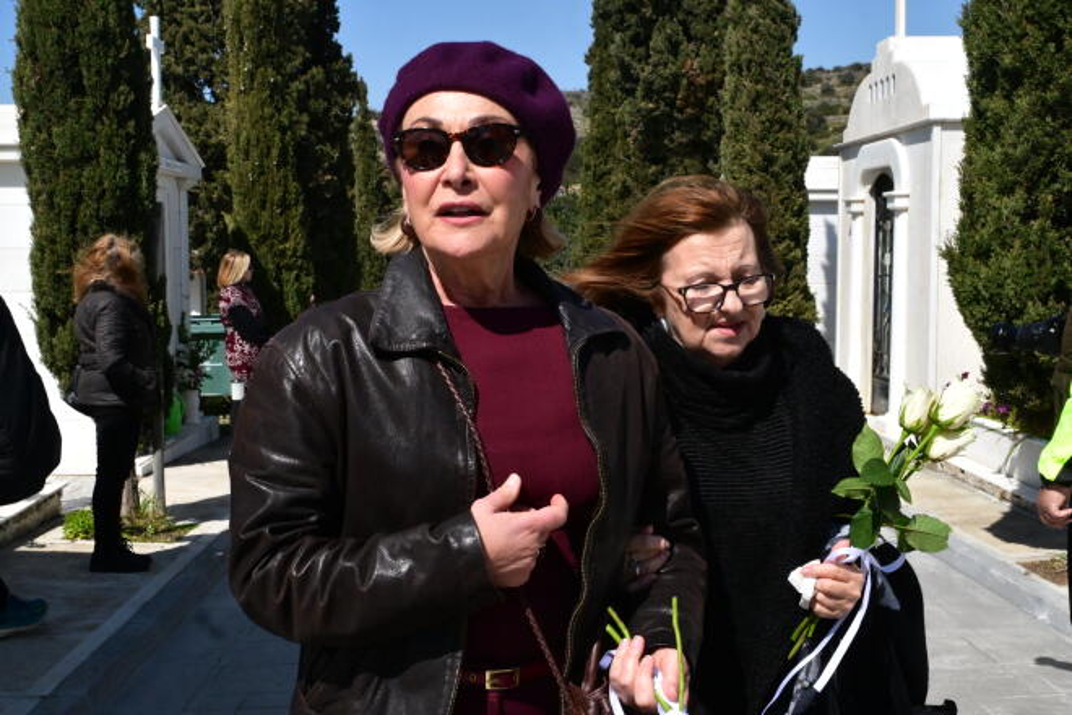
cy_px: 358
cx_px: 536
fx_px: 834
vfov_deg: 46.4
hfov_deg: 65.5
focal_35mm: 28
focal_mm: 28
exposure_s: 1/2500
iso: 2000
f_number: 13
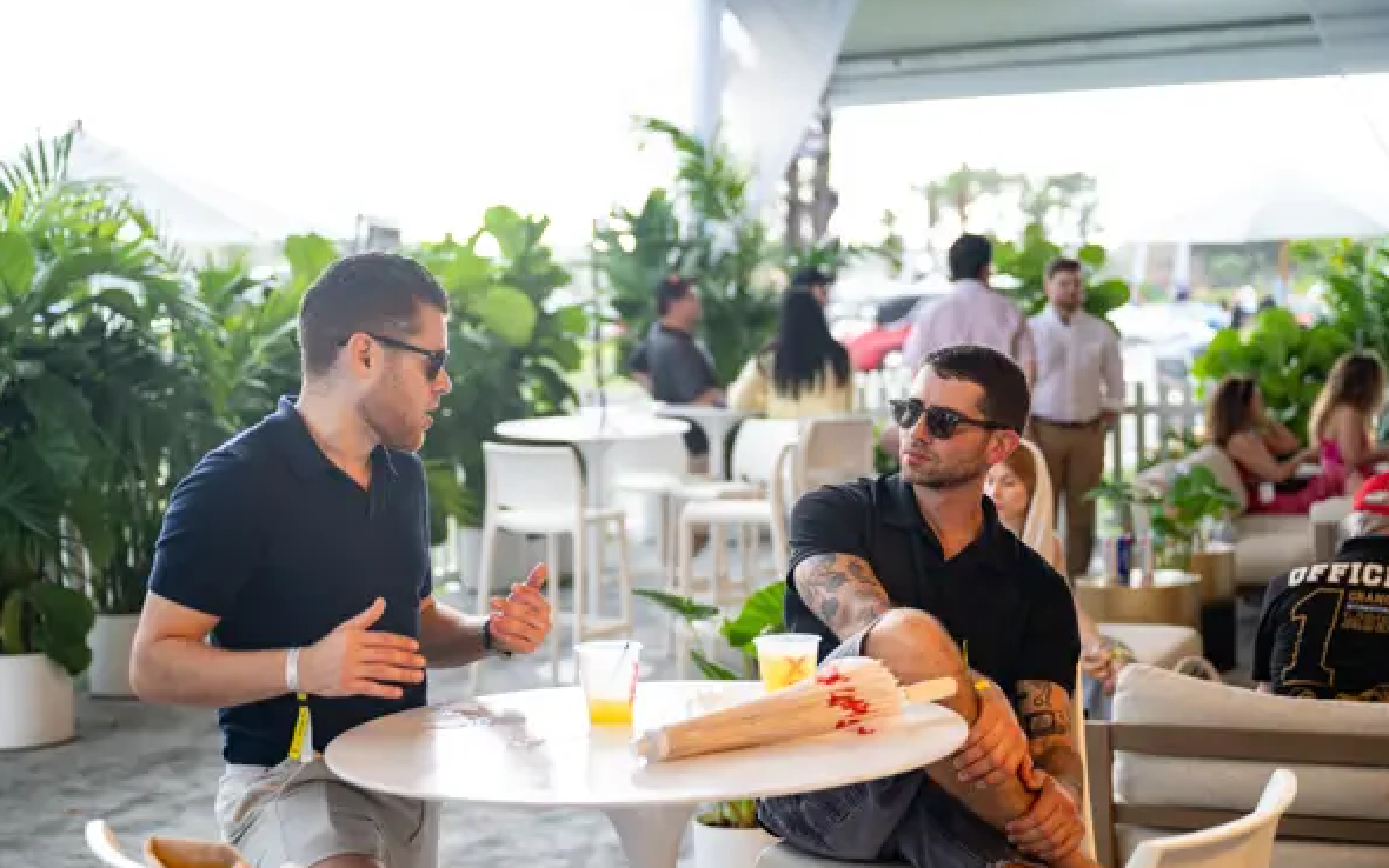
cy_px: 445
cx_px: 694
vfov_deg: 22.8
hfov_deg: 35.7
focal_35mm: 57
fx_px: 2158
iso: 500
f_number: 2.8
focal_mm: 55
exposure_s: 1/200
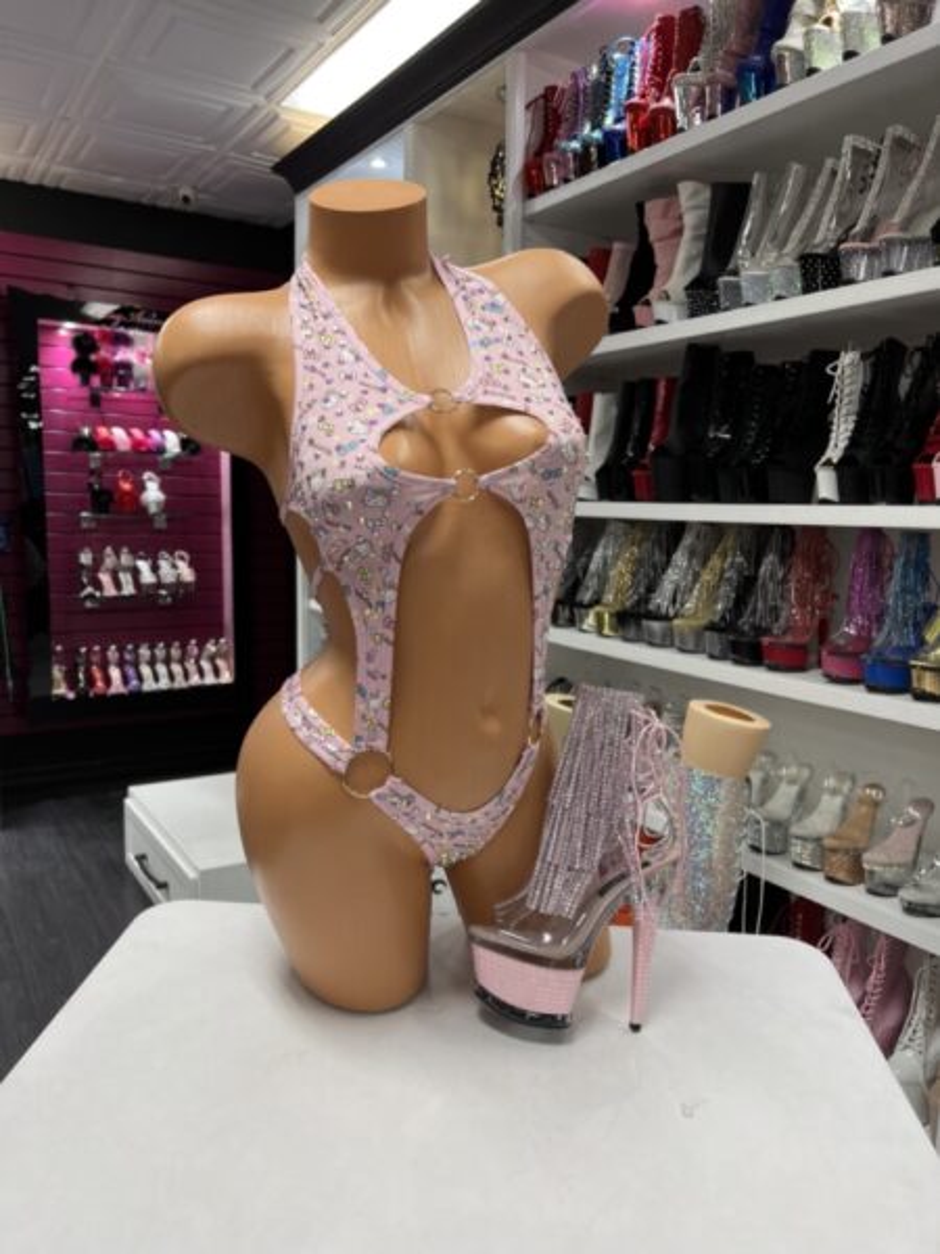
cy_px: 627
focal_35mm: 26
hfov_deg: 53.1
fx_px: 941
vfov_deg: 67.3
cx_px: 470
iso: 80
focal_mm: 5.7
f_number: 1.5
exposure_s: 1/60
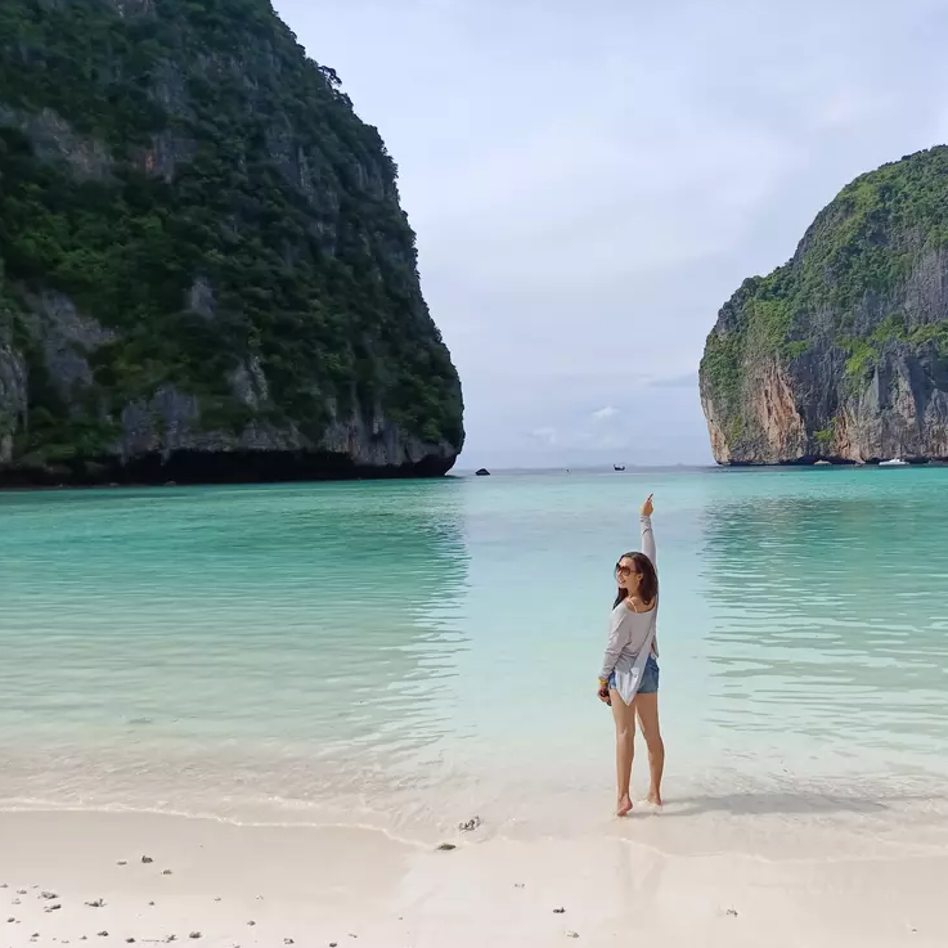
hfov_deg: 53.4
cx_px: 598
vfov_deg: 54.0
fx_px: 930
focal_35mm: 30
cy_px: 476
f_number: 1.79
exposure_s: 1/910
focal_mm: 4.71
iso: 104
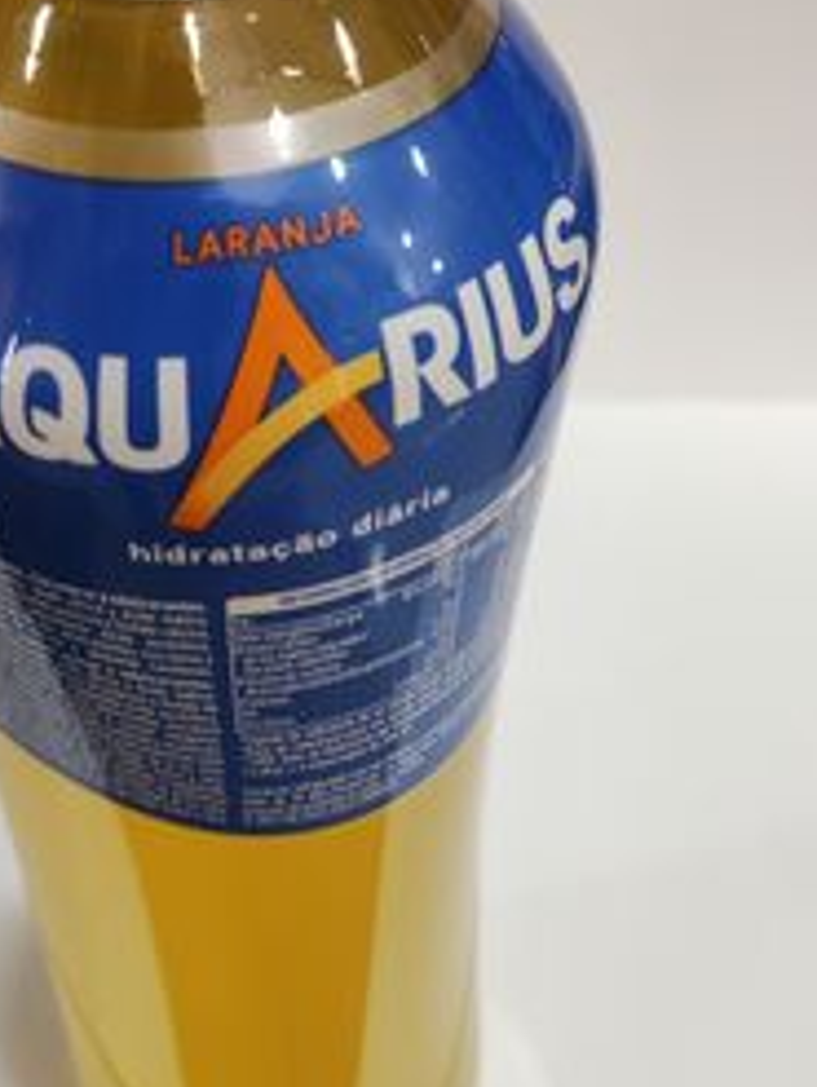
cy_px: 446
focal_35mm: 45
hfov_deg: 32.1
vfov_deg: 41.9
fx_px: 1414
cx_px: 296
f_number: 1.79
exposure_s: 1/50
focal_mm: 4.74
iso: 440
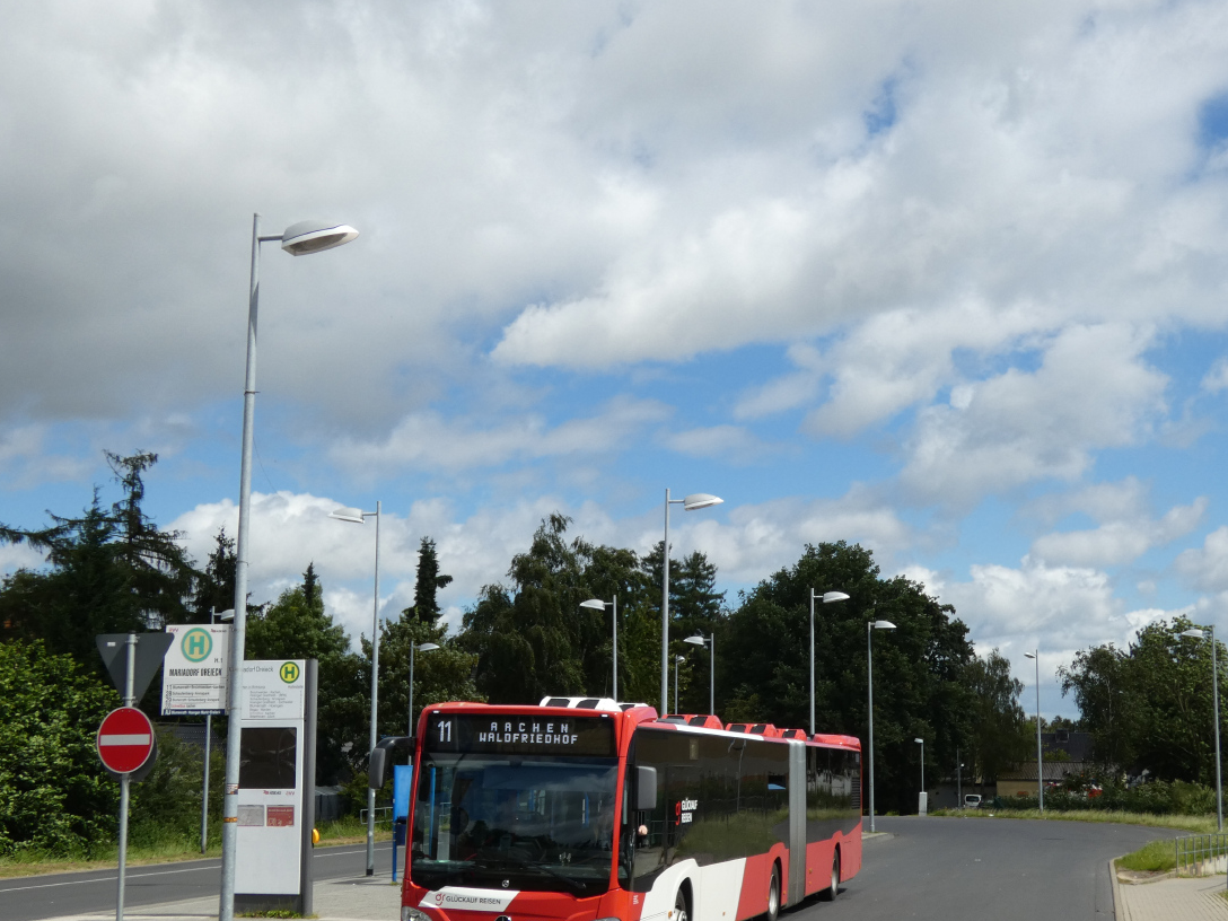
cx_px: 654
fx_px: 1738
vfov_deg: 29.6
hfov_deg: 38.9
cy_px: 537
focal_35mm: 49
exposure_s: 1/1000
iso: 80
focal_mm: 7.3
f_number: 4
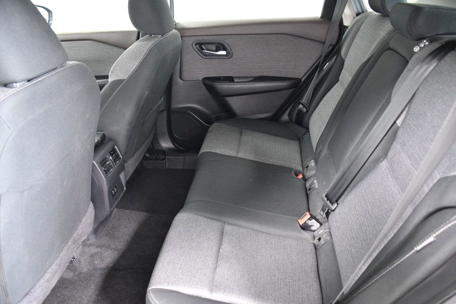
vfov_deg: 47.9
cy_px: 152
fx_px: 342
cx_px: 228
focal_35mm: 27
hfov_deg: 67.4
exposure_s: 1/25
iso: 2500
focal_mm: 18
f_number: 3.5
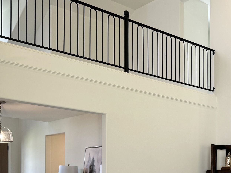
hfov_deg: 30.4
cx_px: 231
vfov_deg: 23.5
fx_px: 394
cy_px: 182
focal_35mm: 59
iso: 100
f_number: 1.78
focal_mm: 6.76
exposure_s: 1/120
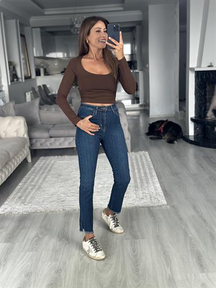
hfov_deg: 30.3
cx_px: 108
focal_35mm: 48
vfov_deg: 39.6
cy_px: 144
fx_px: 399
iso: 125
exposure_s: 1/69
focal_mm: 6.86
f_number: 1.78
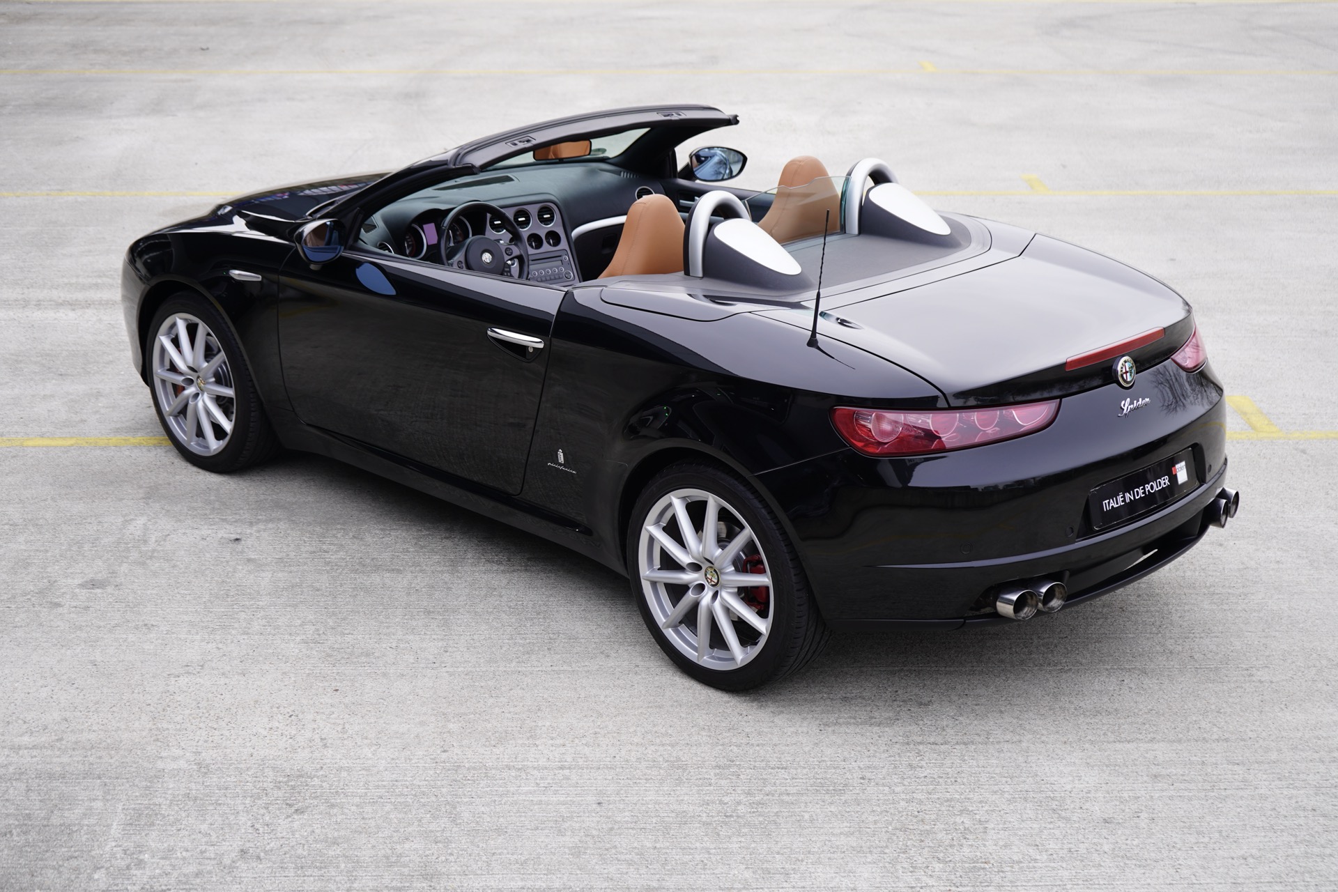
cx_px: 669
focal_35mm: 54
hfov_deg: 36.9
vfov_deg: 25.1
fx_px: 2007
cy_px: 446
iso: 160
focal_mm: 54
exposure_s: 1/60
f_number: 5
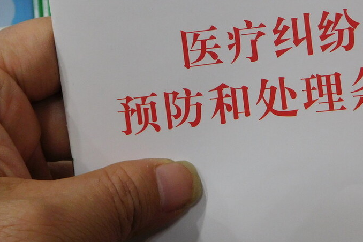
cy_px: 4
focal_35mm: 46
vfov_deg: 27.7
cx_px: 187
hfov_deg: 42.7
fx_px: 464
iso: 250
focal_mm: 4.5
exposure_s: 1/30
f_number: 3.4
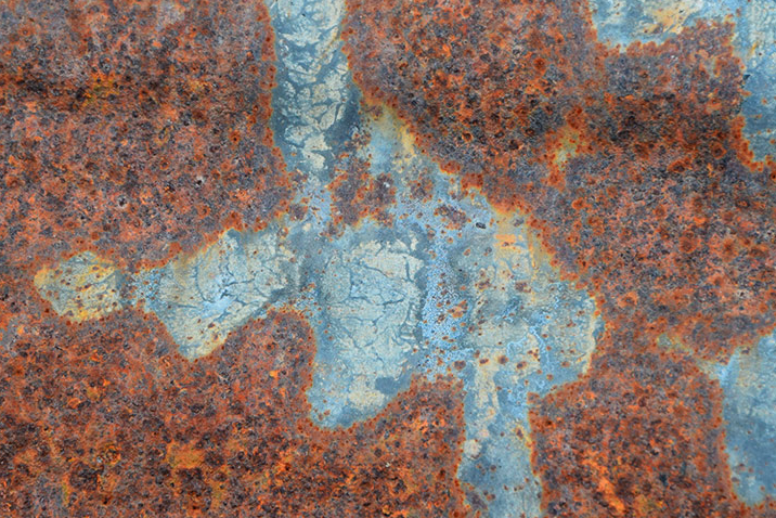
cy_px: 275
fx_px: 5689
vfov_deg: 5.2
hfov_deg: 7.8
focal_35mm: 264
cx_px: 297
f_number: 8
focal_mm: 105
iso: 360
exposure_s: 1/250
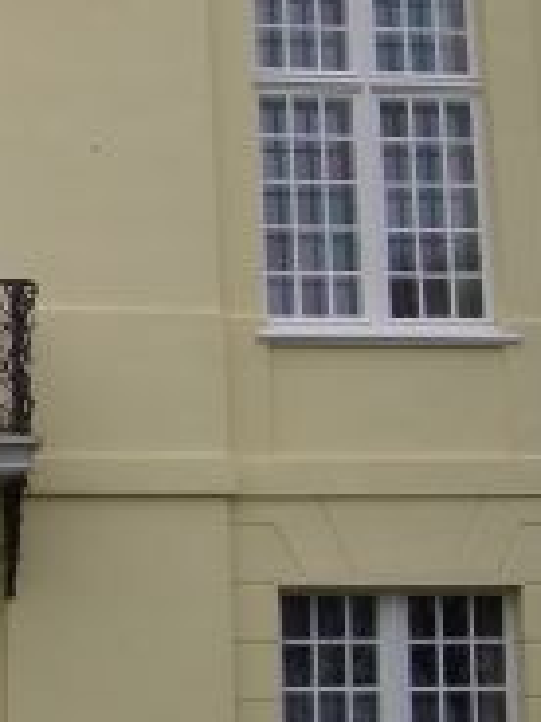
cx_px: -192
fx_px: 2376
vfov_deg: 17.2
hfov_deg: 12.5
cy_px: 267
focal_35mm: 114
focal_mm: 5.8
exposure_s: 1/400
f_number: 2.6
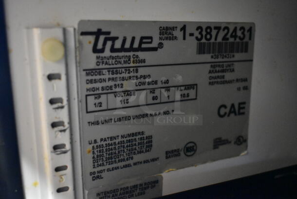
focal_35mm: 39
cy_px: 100
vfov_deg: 34.3
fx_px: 322
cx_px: 148
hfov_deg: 49.5
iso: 9000
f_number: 4
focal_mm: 26
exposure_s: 1/40
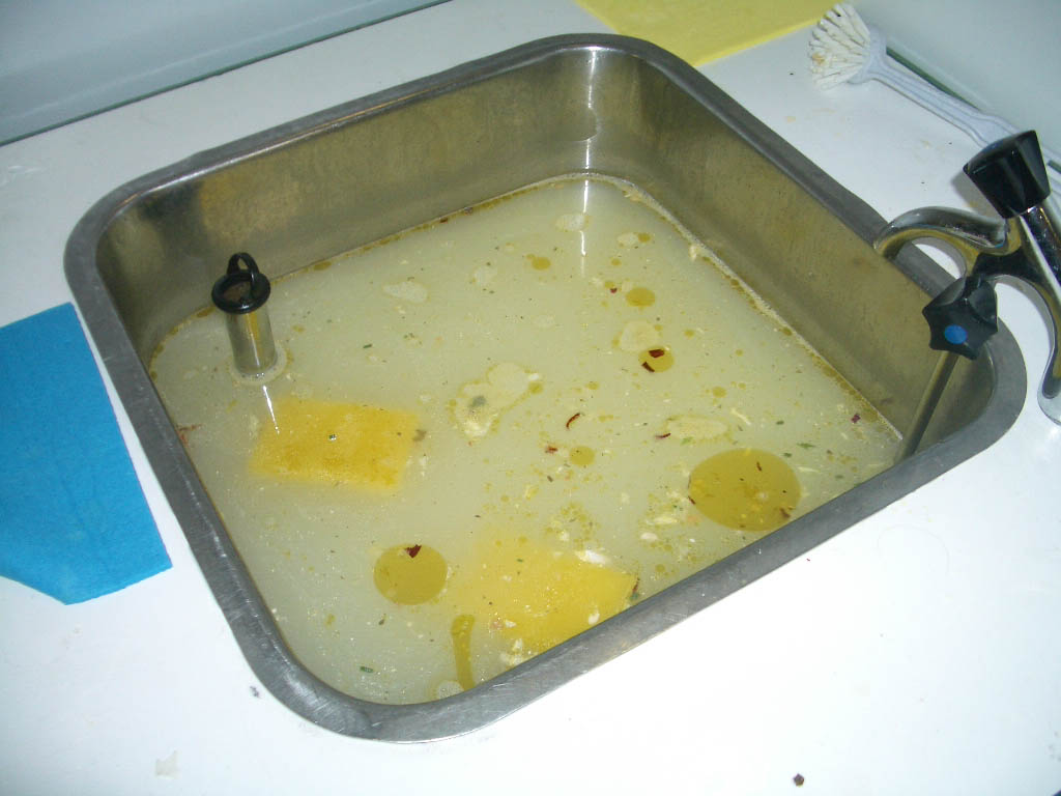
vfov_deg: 40.7
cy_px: 398
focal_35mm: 35
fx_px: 1073
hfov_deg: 52.6
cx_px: 530
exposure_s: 1/60
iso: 100
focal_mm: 5.8
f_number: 2.6
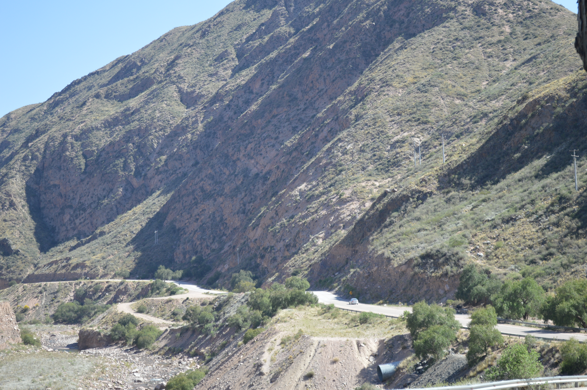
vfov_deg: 16.5
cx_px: 294
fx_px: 1344
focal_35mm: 82
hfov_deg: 24.6
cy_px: 195
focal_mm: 55
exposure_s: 1/125
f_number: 5.6
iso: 110
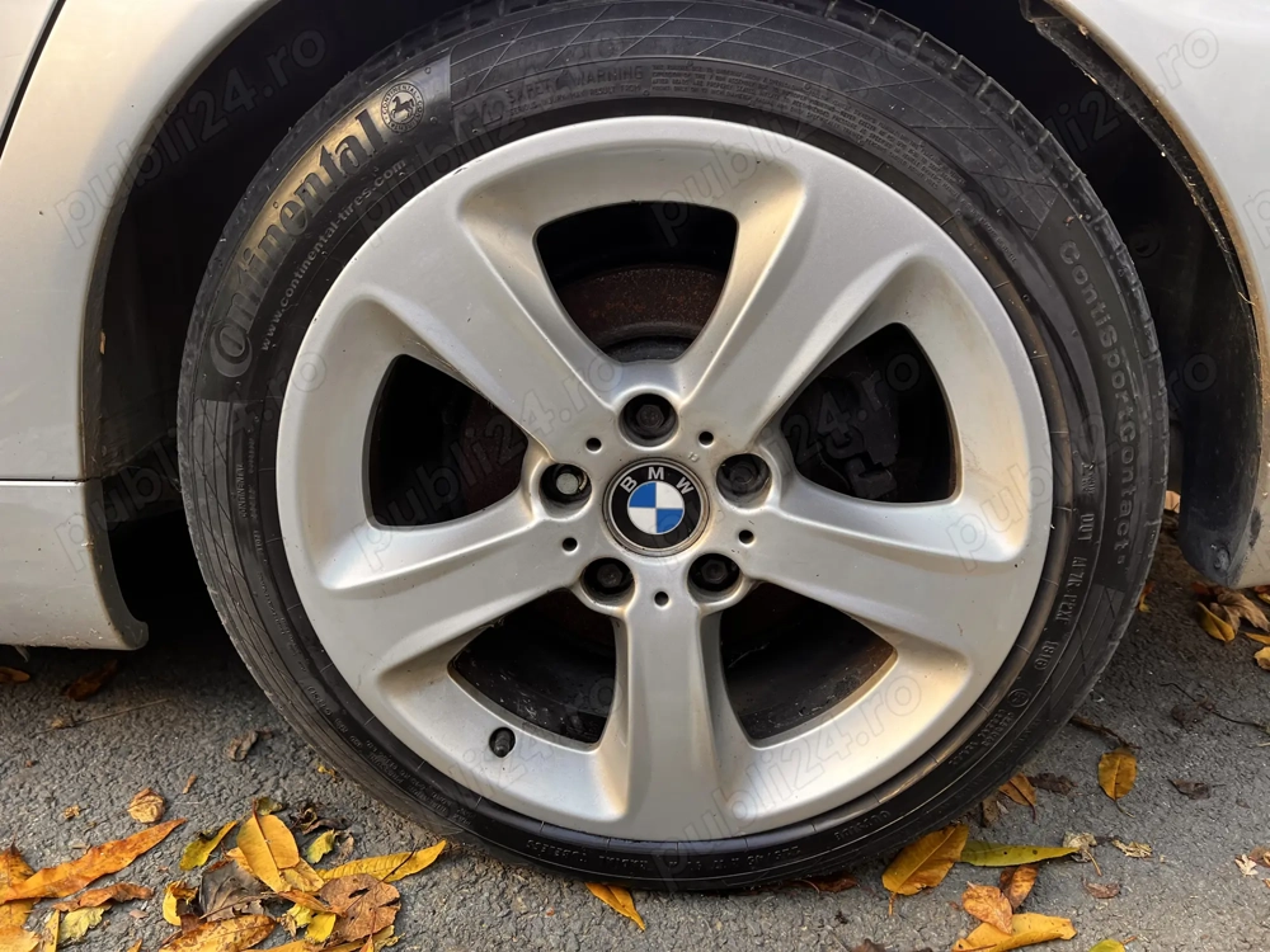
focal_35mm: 26
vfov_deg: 53.1
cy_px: 476
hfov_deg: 67.3
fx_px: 954
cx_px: 635
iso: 64
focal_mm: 5.7
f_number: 1.5
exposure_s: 1/121
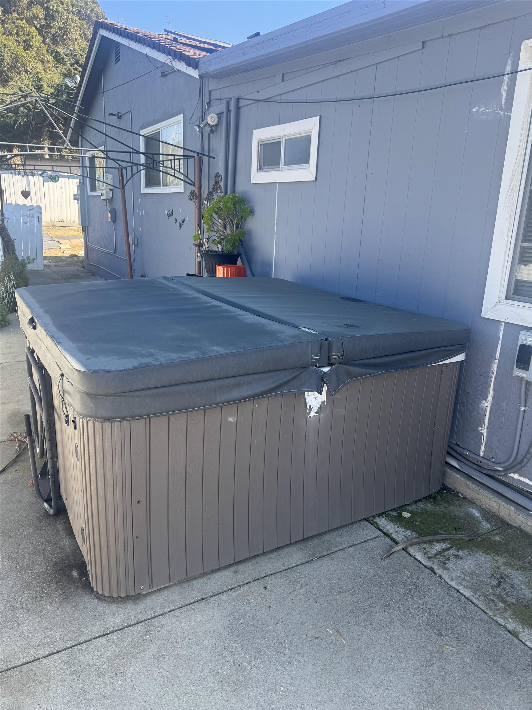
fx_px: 492
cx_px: 266
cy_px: 355
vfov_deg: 71.6
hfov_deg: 56.8
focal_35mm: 24
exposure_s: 1/812
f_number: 1.78
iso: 80
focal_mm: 6.76
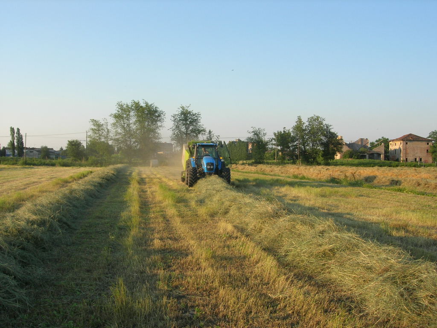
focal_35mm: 38
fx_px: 480
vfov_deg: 37.7
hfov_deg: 49.0
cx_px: 218
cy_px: 164
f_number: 4.8
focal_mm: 7.8
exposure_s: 1/224
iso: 64
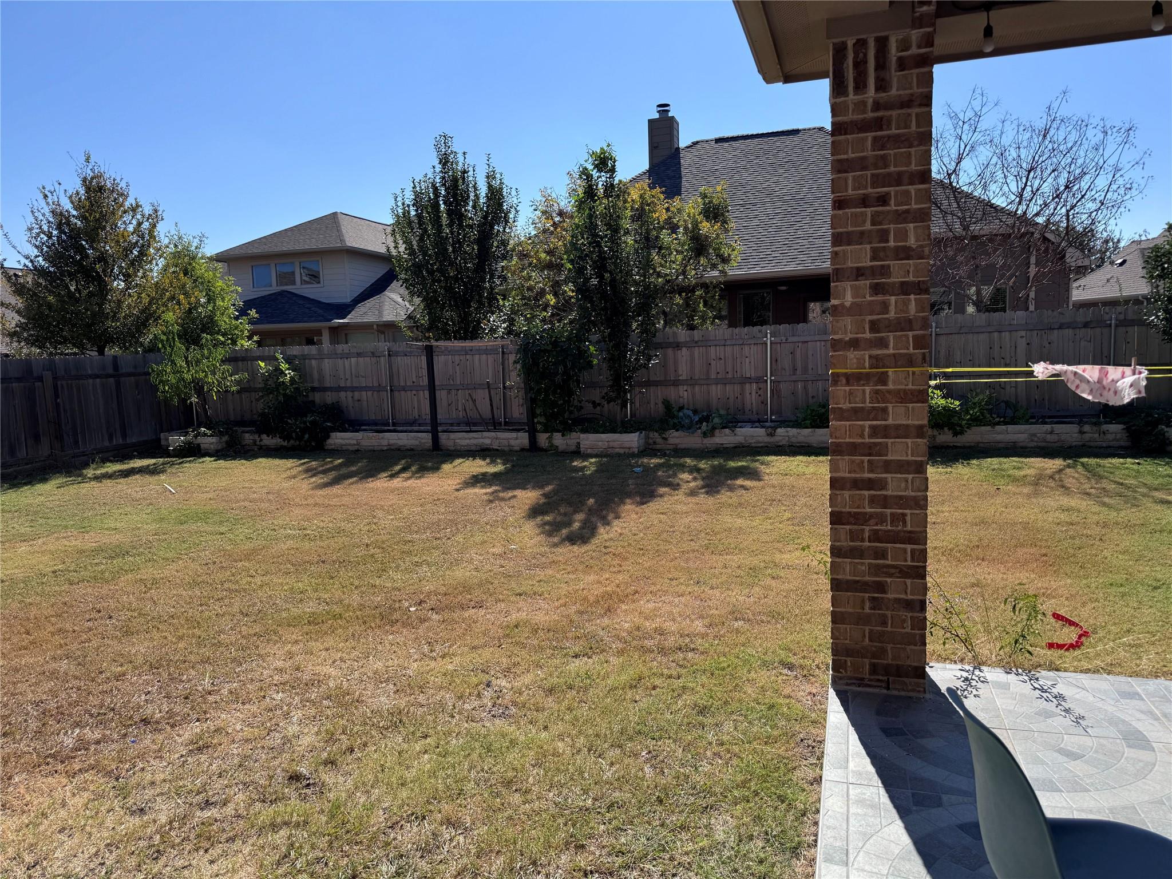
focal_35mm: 24
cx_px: 586
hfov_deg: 71.6
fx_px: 813
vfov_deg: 56.8
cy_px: 440
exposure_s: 1/4608
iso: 80
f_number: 1.78
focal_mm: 6.76
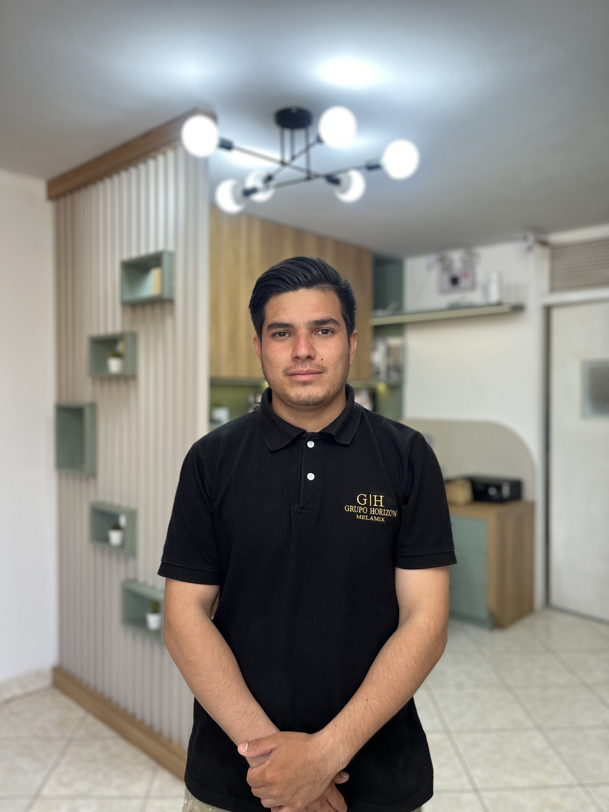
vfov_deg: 67.3
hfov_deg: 53.1
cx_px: 304
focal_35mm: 26
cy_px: 406
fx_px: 610
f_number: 1.6
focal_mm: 5.1
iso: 50
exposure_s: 1/120
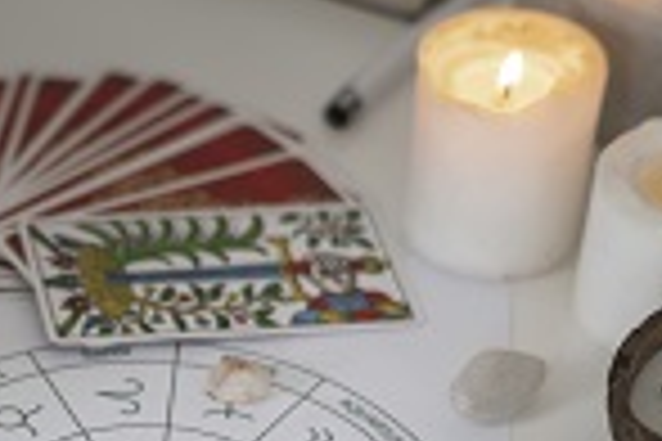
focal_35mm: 158
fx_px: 2905
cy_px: 587
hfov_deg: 12.7
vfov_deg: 8.6
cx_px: -104
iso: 640
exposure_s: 1/200
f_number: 2.5
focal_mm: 58
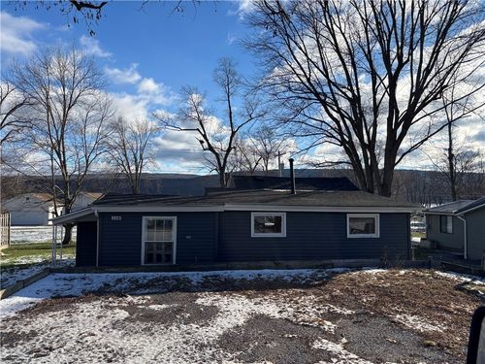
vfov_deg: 53.1
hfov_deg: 67.3
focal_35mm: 26
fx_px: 364
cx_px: 242
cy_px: 182
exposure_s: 1/3413
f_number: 1.6
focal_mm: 5.96
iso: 50
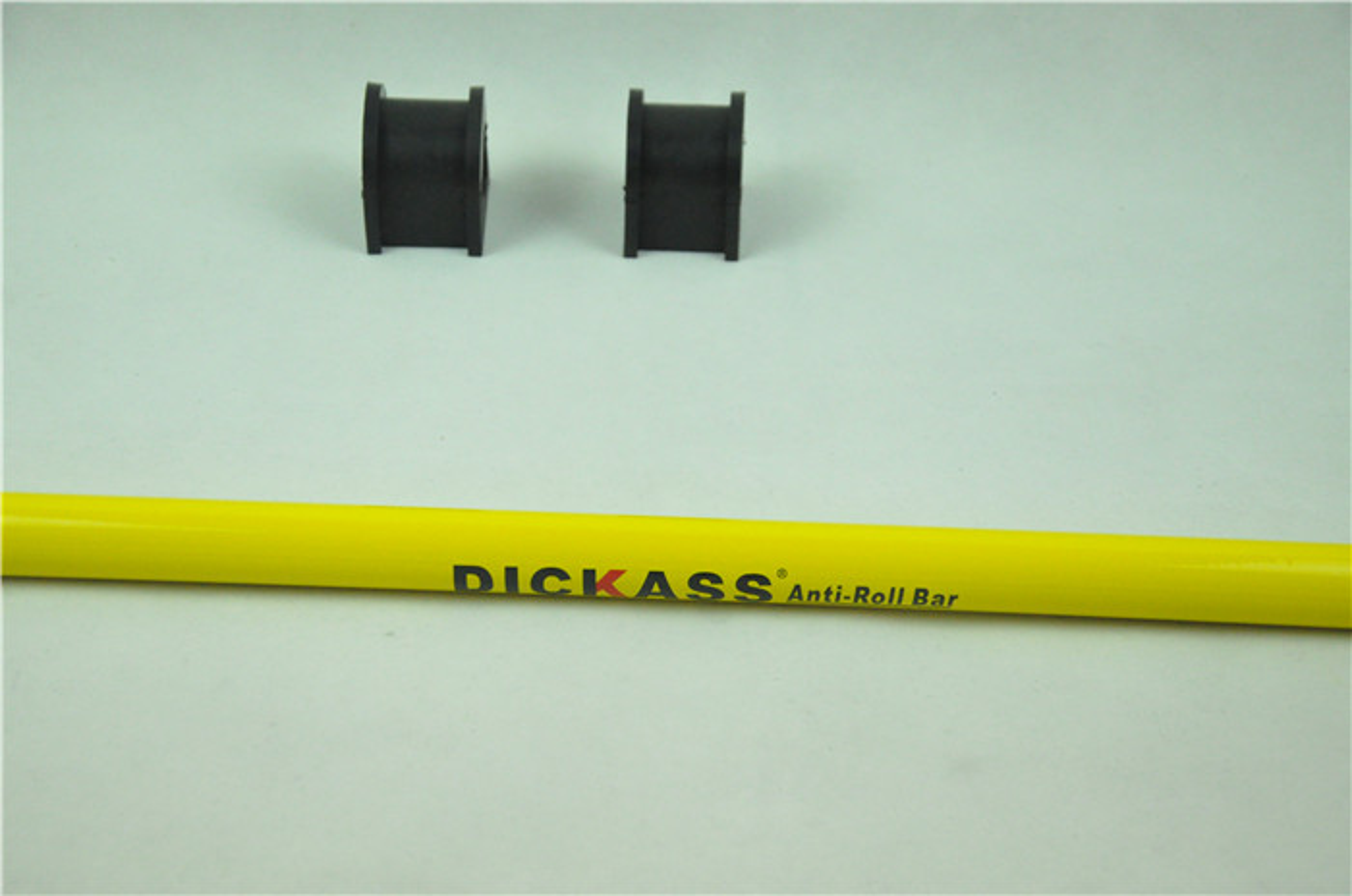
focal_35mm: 78
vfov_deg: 17.4
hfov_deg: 26.0
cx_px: 676
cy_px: 448
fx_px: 2924
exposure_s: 1/640
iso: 3200
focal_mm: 52
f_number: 5.6
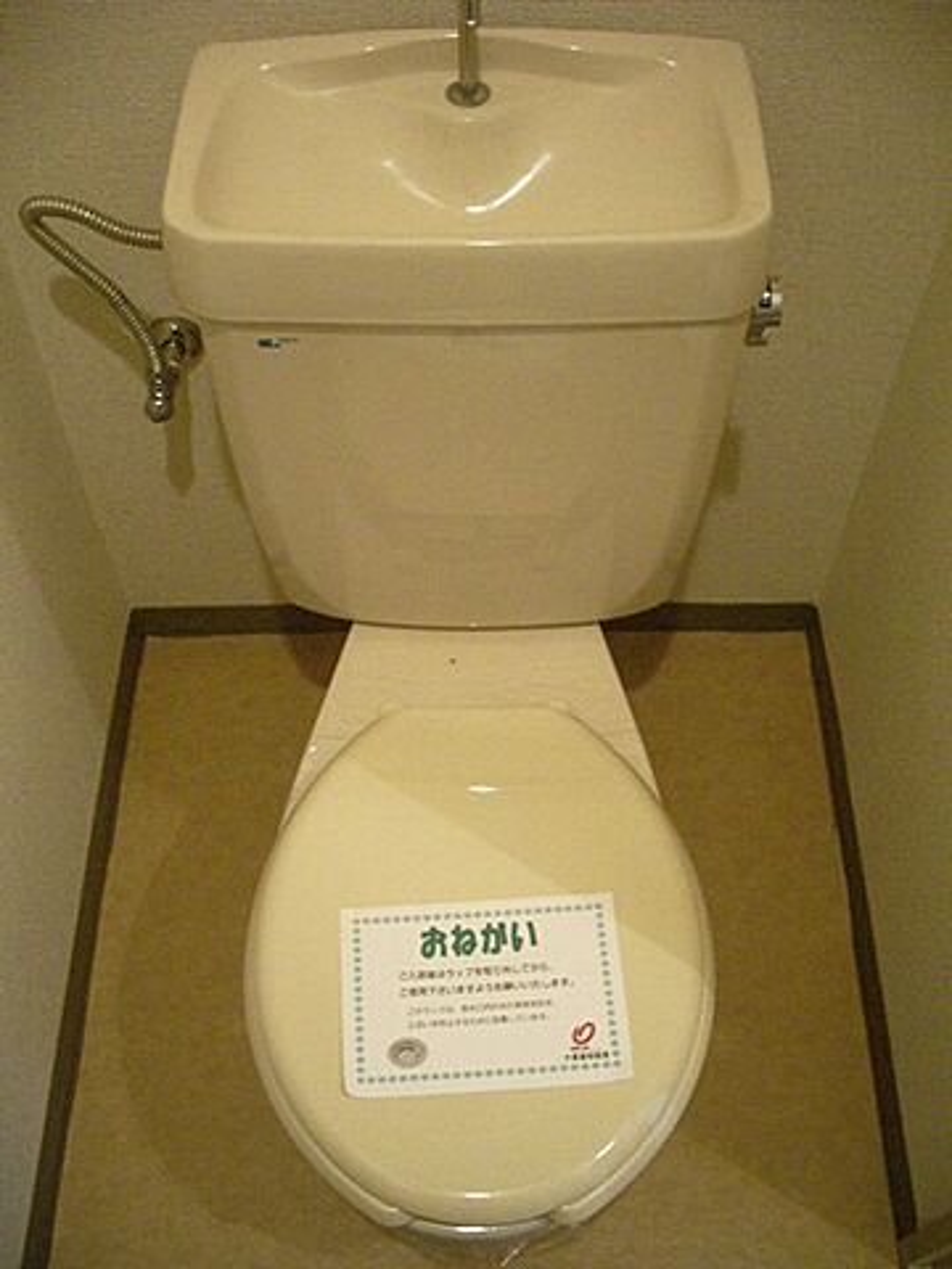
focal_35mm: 35
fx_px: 1283
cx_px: 476
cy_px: 634
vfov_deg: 52.6
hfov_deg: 40.7
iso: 320
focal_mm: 5.8
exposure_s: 1/15
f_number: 2.6
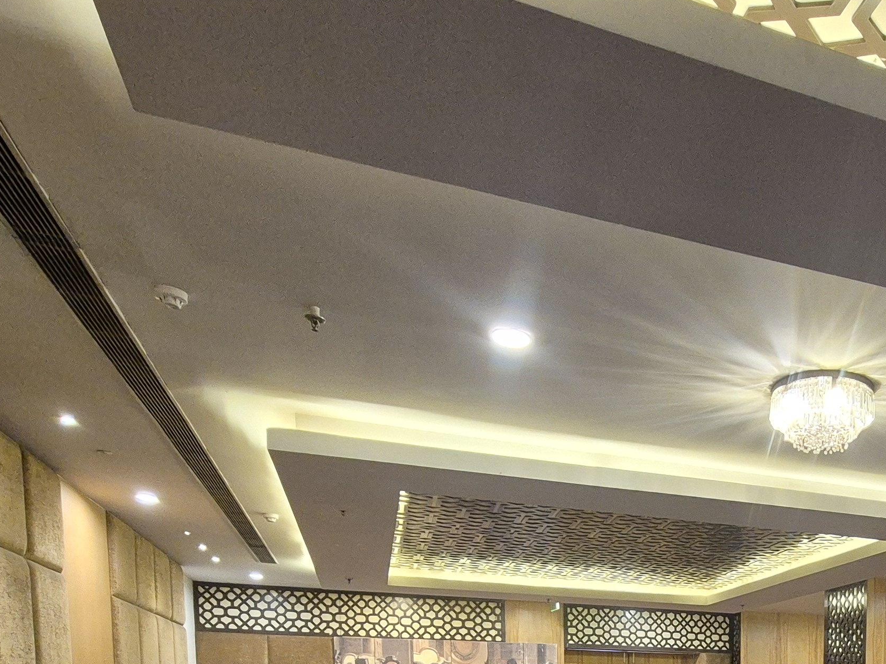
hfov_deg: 53.9
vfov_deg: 36.0
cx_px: 723
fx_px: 794
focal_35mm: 31
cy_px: 785
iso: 800
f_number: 2.2
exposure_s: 1/50
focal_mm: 2.2
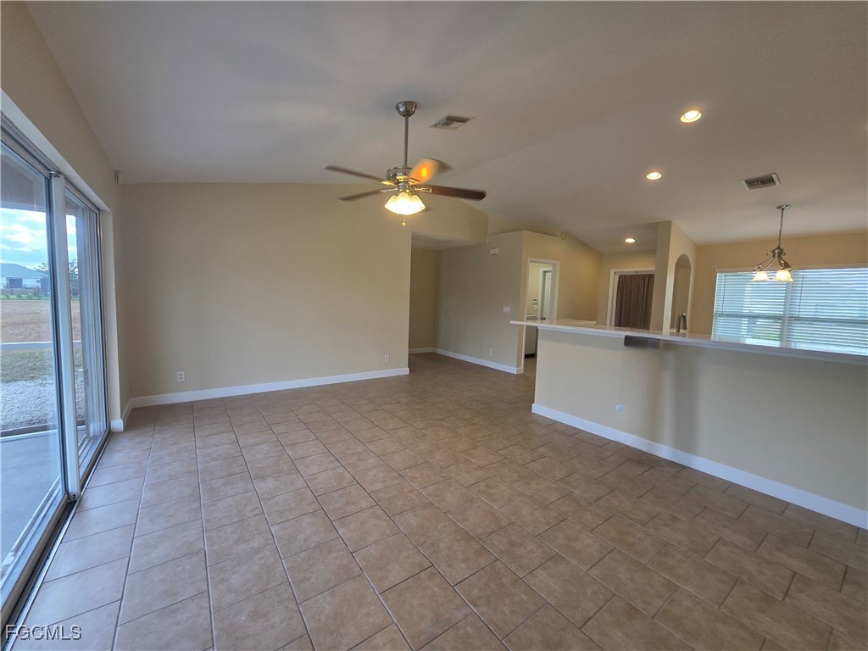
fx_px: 326
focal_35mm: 13
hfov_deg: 106.2
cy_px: 326
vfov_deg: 89.9
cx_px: 434
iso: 80
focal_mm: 2.2
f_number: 1.9
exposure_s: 1/120
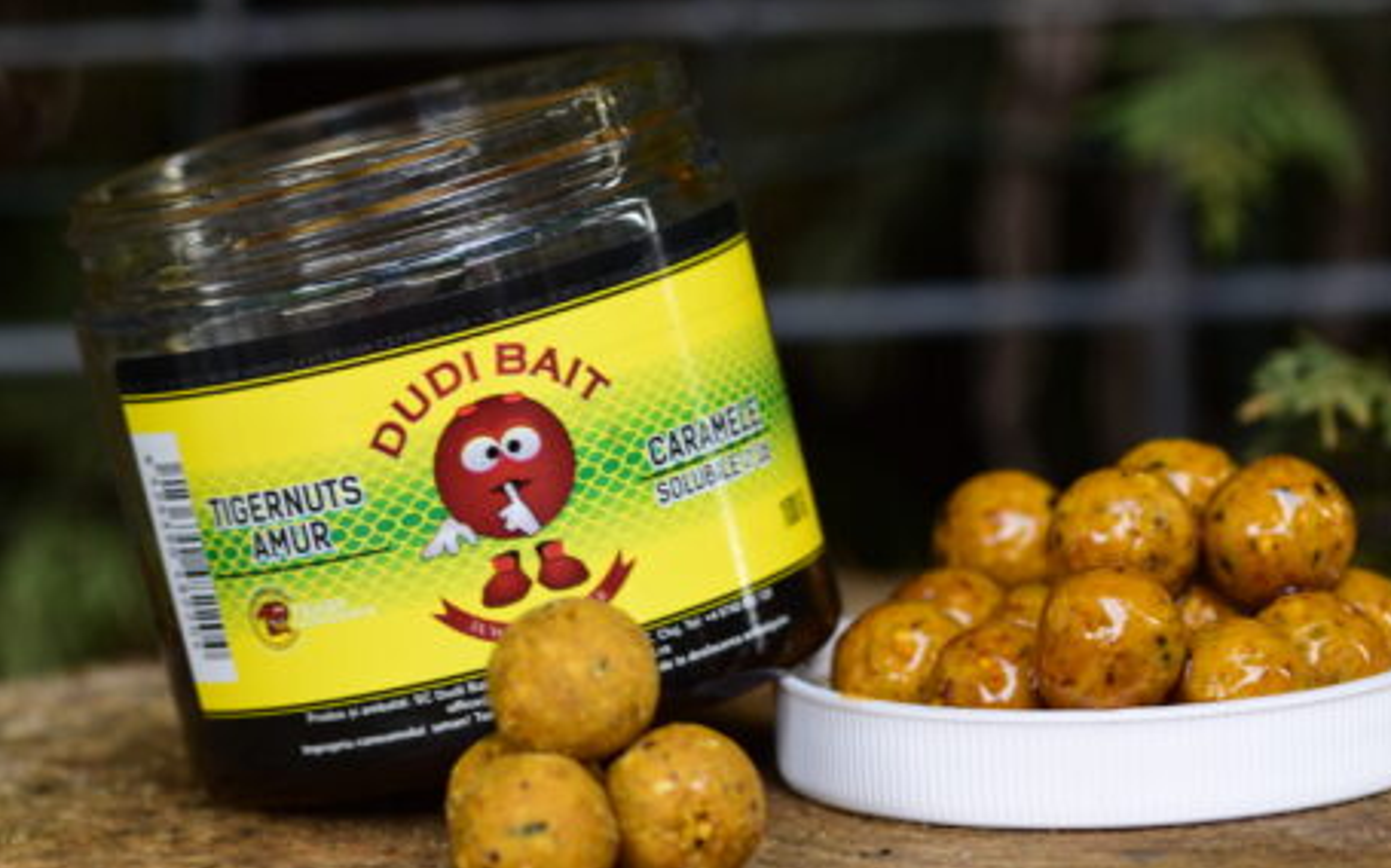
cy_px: 330
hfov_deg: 9.9
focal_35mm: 212
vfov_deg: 6.2
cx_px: 618
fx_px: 8021
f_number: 6.3
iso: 100
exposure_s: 1/25
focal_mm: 105
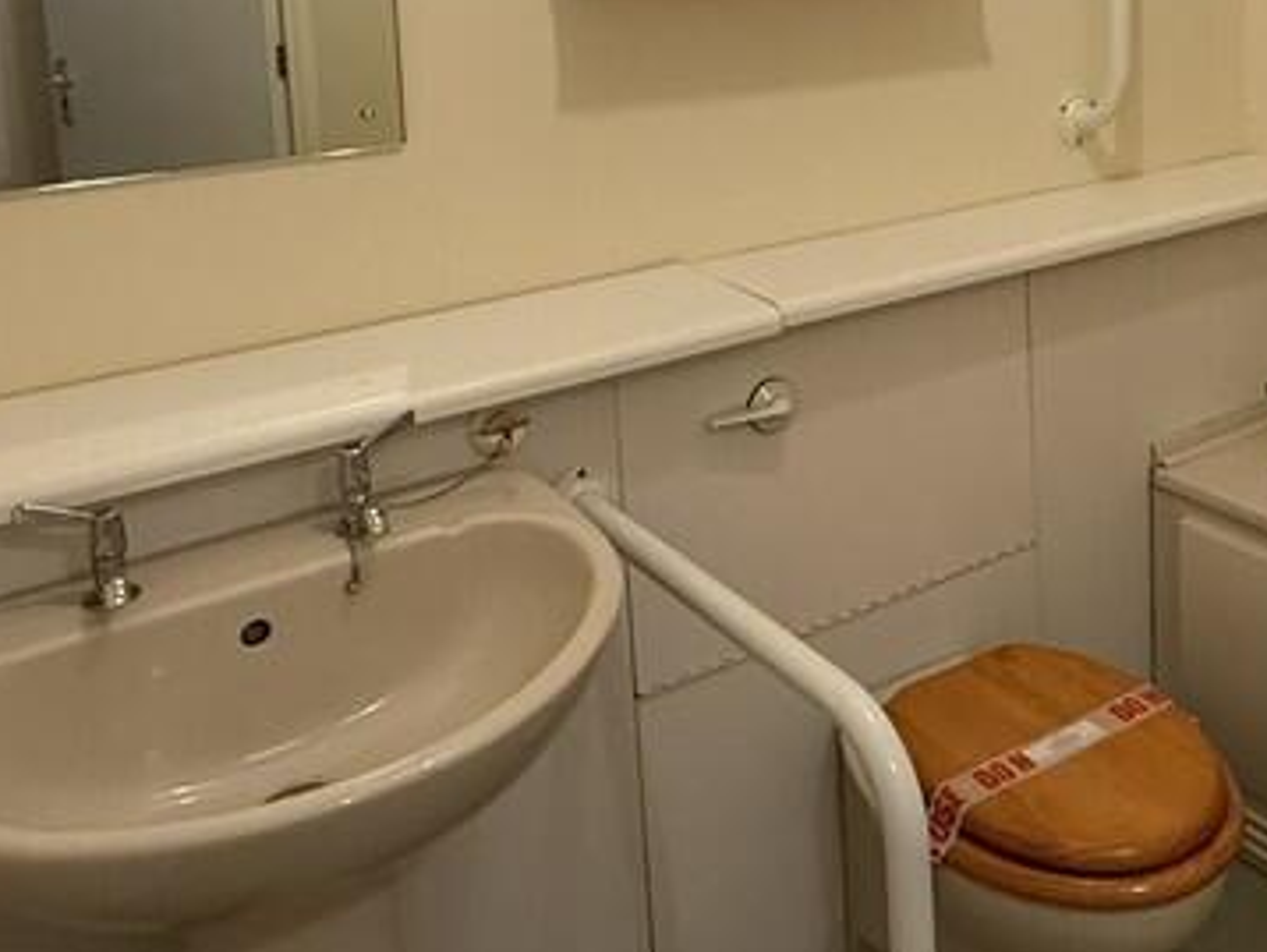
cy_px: 71
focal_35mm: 40
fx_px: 1465
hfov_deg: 44.9
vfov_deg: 33.8
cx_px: 973
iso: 250
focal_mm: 2.22
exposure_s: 1/100
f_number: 2.2
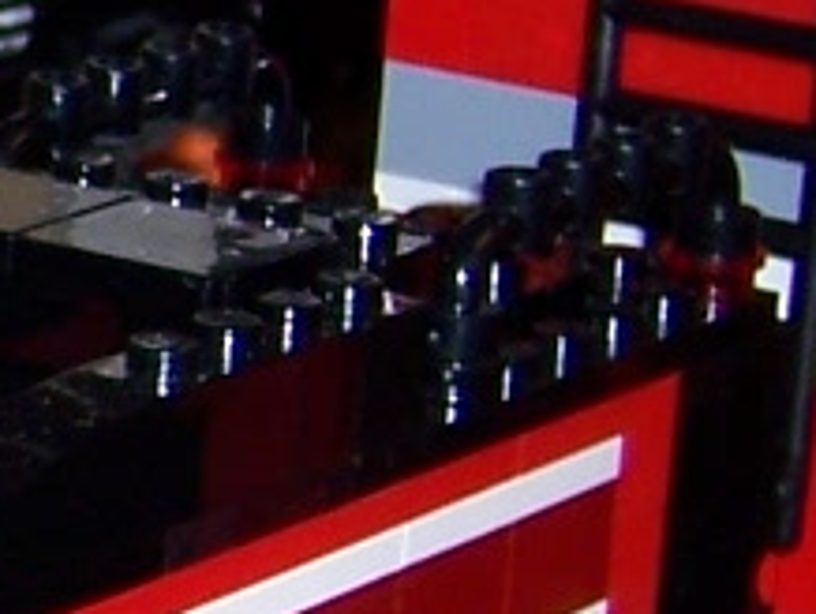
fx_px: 6041
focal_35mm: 256
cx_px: -1280
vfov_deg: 5.8
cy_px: 341
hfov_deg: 7.2
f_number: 2.8
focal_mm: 6.2
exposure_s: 1/60
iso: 80
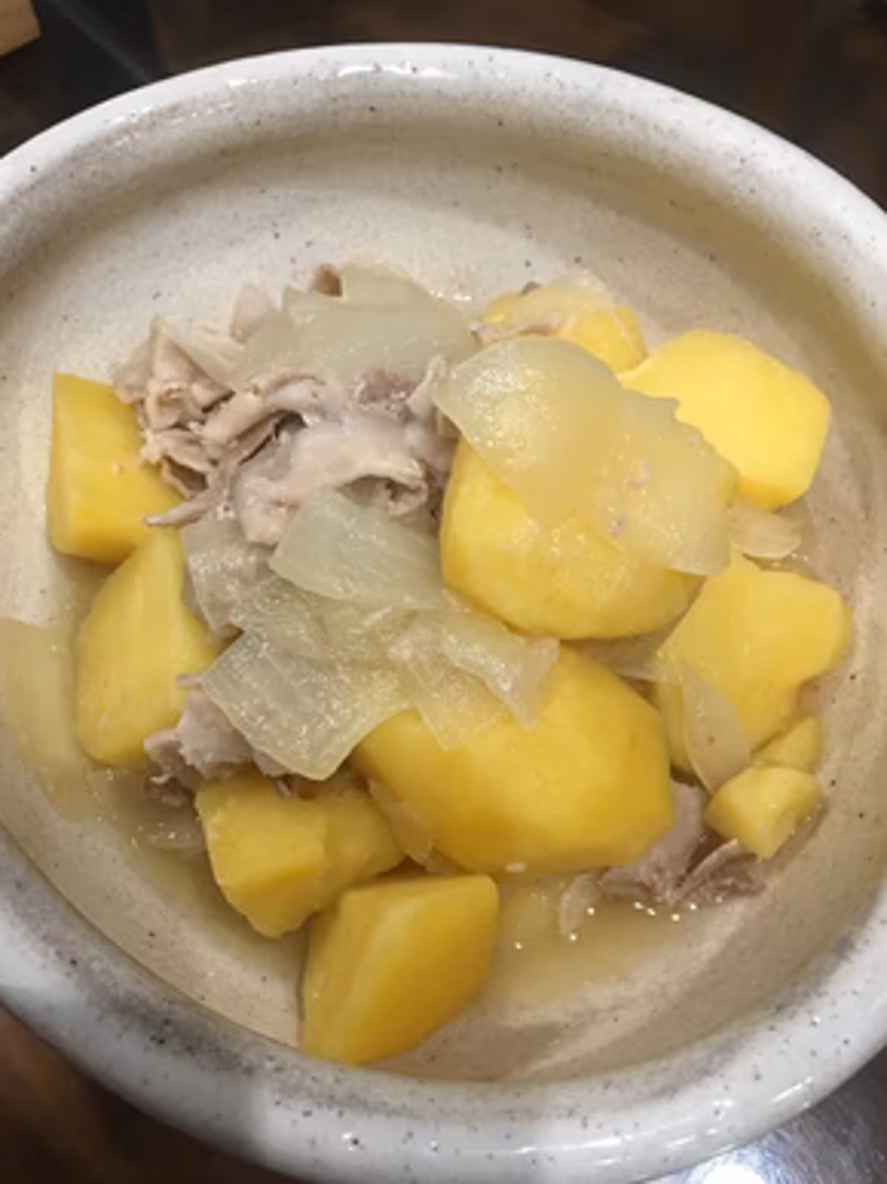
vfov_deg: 60.0
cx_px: 431
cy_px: 606
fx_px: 1026
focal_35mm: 30
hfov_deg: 46.8
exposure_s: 1/15
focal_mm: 4.15
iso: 50
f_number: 2.2
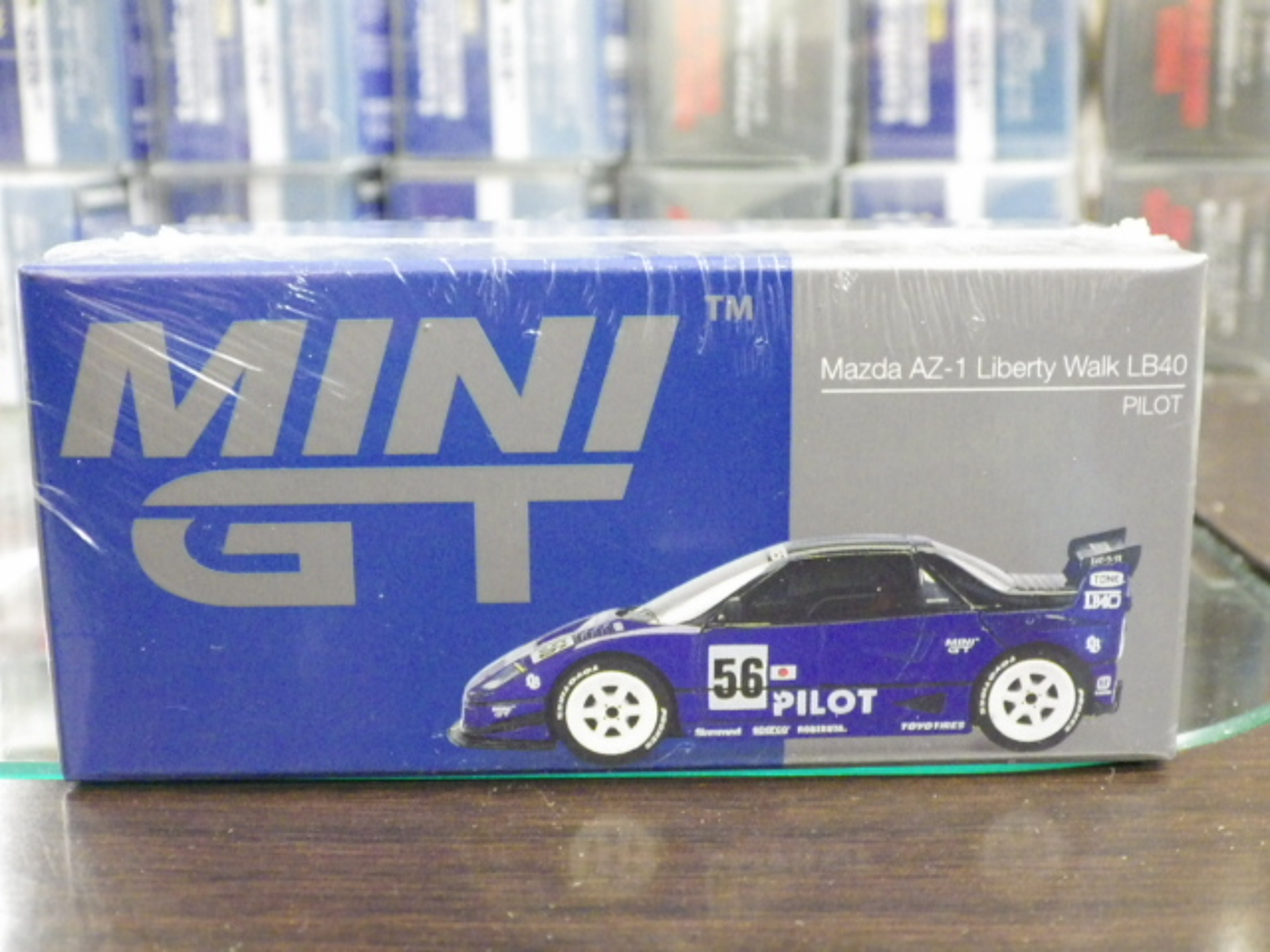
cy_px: 476
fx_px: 1834
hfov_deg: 38.2
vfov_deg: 29.1
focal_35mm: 50
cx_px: 635
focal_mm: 9
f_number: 3.8
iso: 1600
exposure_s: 1/25
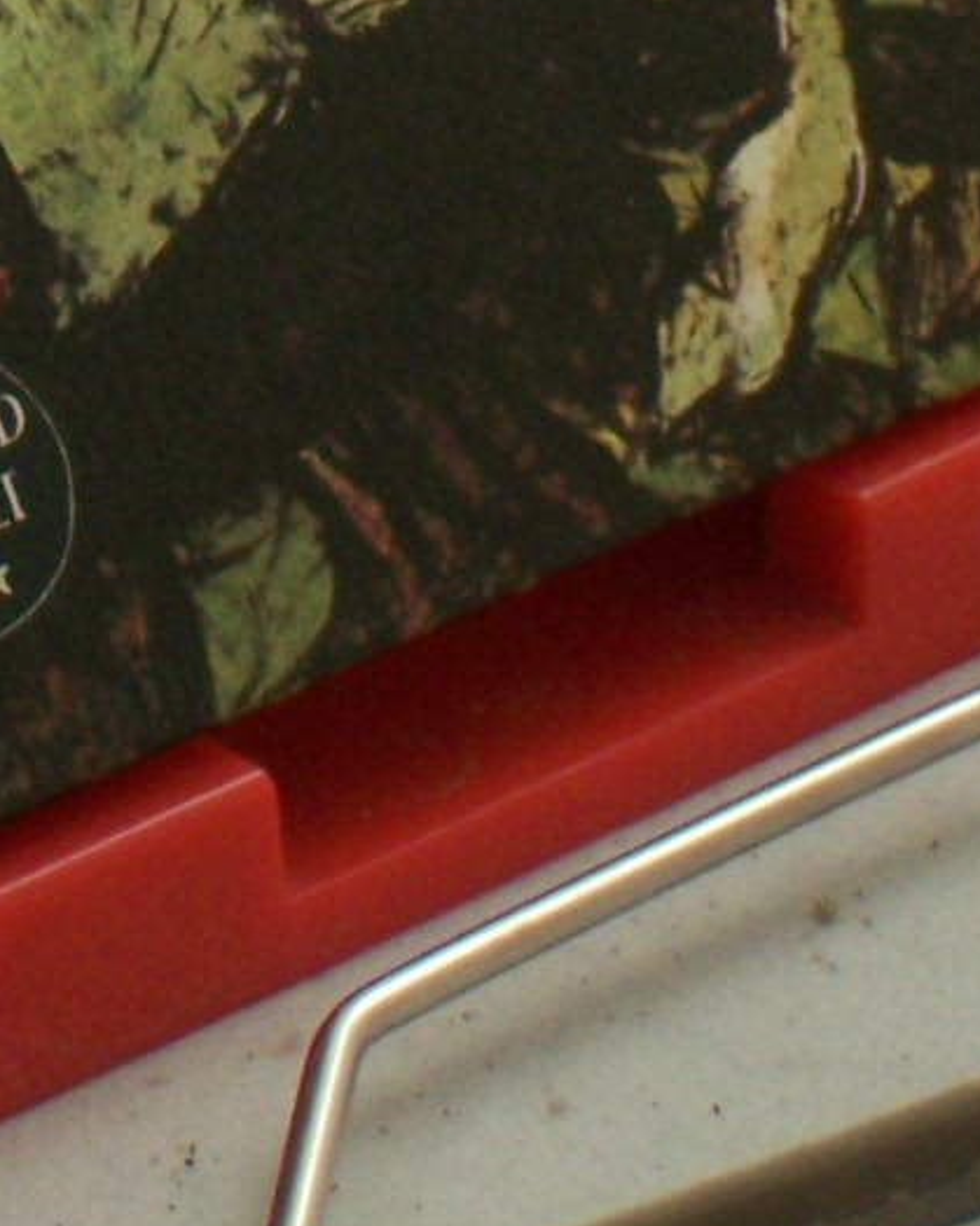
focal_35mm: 389
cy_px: -1069
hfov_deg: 4.0
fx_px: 14107
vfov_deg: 4.9
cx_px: -489
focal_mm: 16.8
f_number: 4.6
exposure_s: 1/60
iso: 160
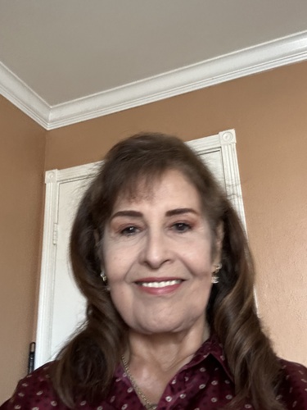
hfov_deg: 46.8
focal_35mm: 30
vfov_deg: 60.0
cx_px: 154
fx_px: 355
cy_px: 205
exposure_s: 1/35
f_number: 1.9
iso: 400
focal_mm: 2.69
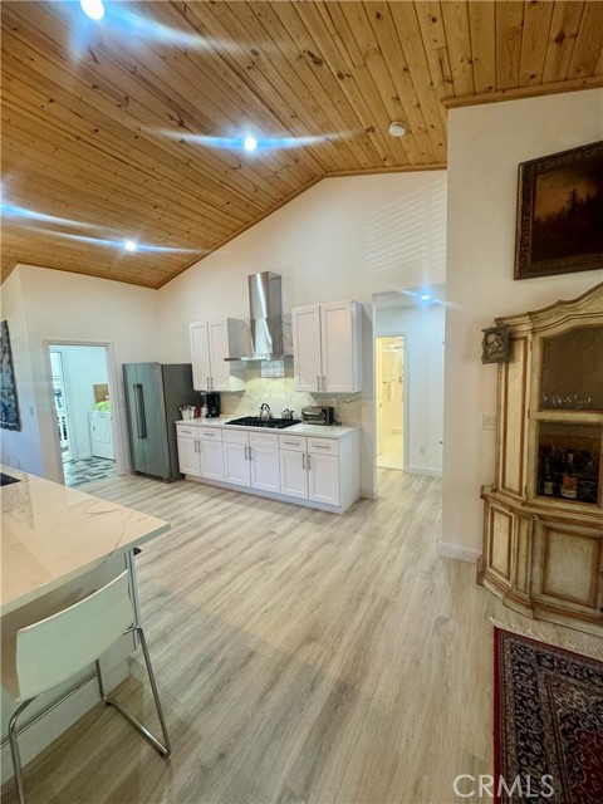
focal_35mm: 14
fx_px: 325
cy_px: 402
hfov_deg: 85.7
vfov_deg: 102.1
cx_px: 302
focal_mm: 2.22
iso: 200
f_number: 2.2
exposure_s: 1/120
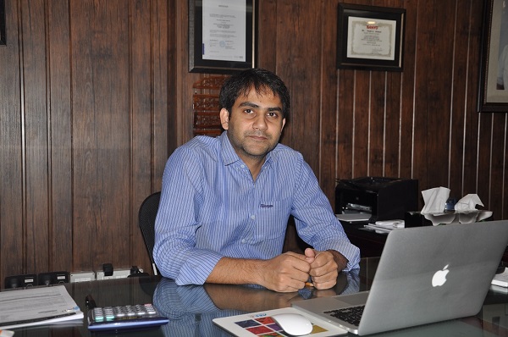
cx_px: 254
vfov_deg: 31.8
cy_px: 168
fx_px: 592
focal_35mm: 42
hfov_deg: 46.5
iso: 200
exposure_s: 1/60
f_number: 4
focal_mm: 28
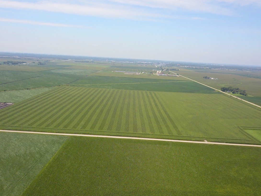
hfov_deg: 51.3
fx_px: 271
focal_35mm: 36
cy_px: 117
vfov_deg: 39.5
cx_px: 124
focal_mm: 4.73
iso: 100
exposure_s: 1/1026
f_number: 2.2
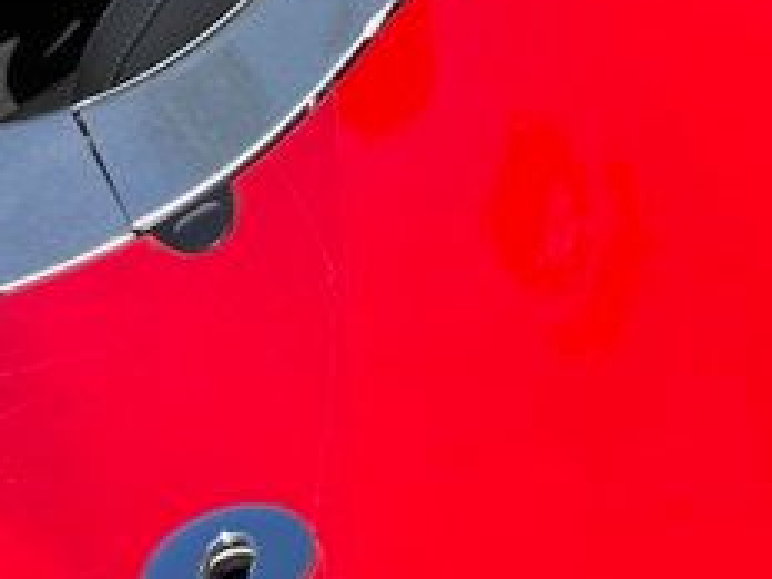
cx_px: 1171
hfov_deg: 15.7
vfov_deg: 12.3
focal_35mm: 115
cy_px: -263
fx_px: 2565
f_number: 1.5
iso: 50
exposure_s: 1/2165
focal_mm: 5.7
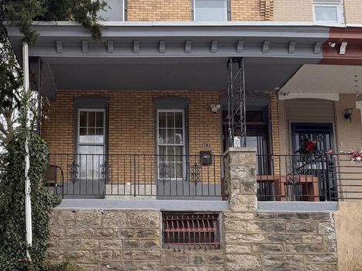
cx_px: 144
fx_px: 314
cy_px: 129
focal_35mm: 30
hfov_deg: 59.5
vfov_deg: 46.8
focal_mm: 6.76
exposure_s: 1/323
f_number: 1.78
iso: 80
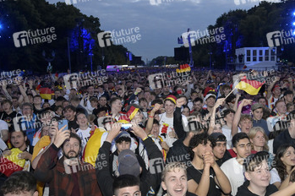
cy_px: 101
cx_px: 181
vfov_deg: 42.2
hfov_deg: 59.7
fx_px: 254
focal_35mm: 31
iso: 8000
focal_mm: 24
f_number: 8
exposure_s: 1/250
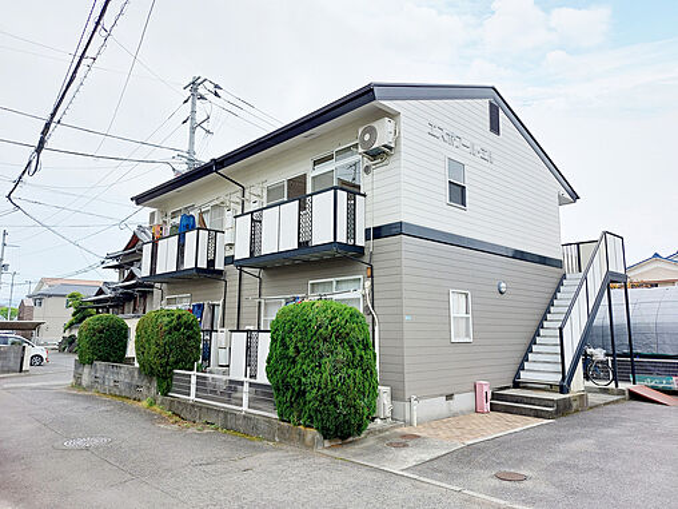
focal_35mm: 24
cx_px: 339
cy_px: 254
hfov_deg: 71.6
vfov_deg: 56.8
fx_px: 470
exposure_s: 1/738
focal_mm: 5.23
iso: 25
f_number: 1.8
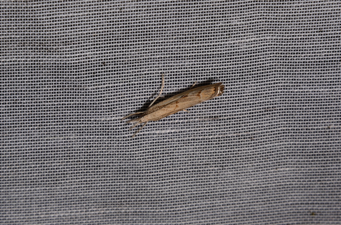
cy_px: 112
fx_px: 1205
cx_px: 170
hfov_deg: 16.1
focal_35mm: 128
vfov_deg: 10.7
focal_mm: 85
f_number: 25
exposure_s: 1/60
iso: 100
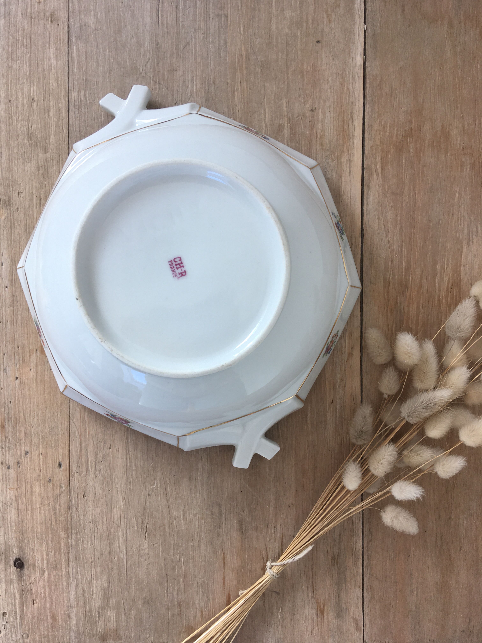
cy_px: 322
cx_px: 241
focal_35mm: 29
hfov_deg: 48.2
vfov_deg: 61.7
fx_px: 538
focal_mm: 4.15
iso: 25
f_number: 2.2
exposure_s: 1/50
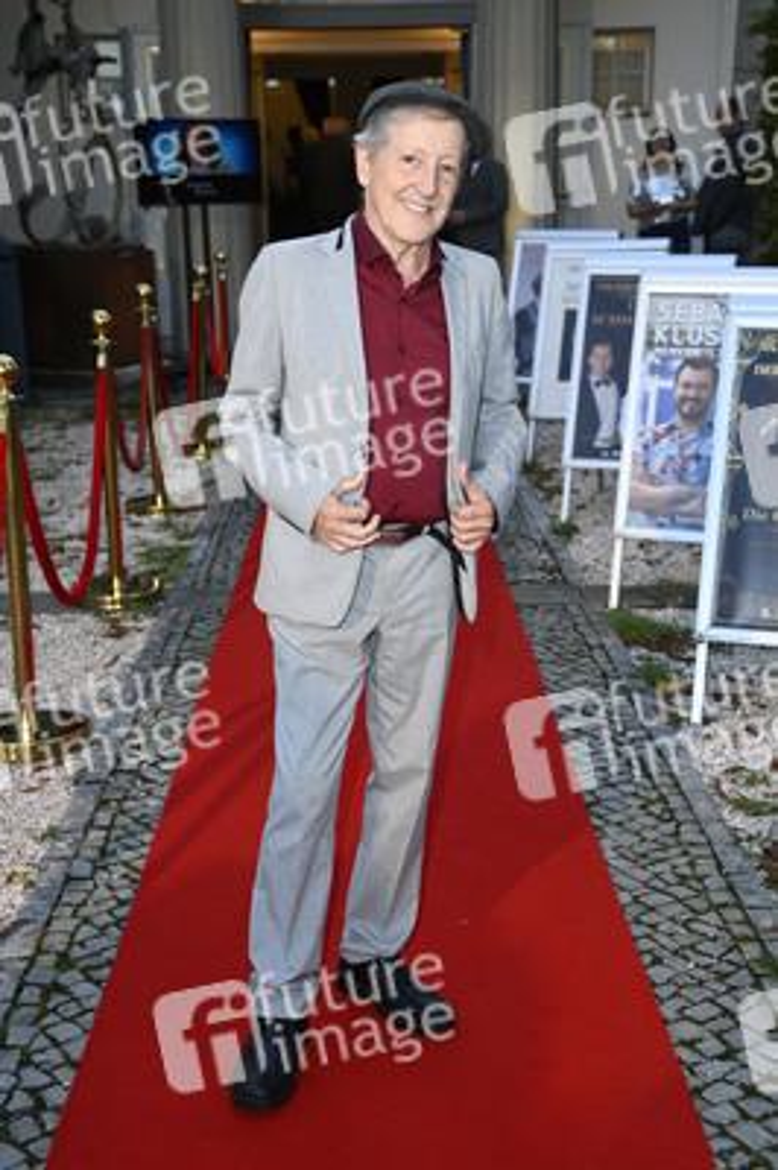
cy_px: 585
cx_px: 389
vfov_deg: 41.1
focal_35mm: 48
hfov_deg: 28.0
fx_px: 1559
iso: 800
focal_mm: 48
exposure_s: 1/250
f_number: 5.6
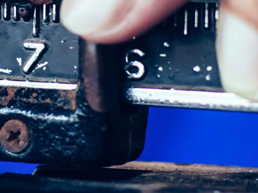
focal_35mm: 301
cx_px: 54
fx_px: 2243
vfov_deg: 4.9
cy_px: 67
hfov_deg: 6.6
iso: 200
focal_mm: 50
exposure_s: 1/100
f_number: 4
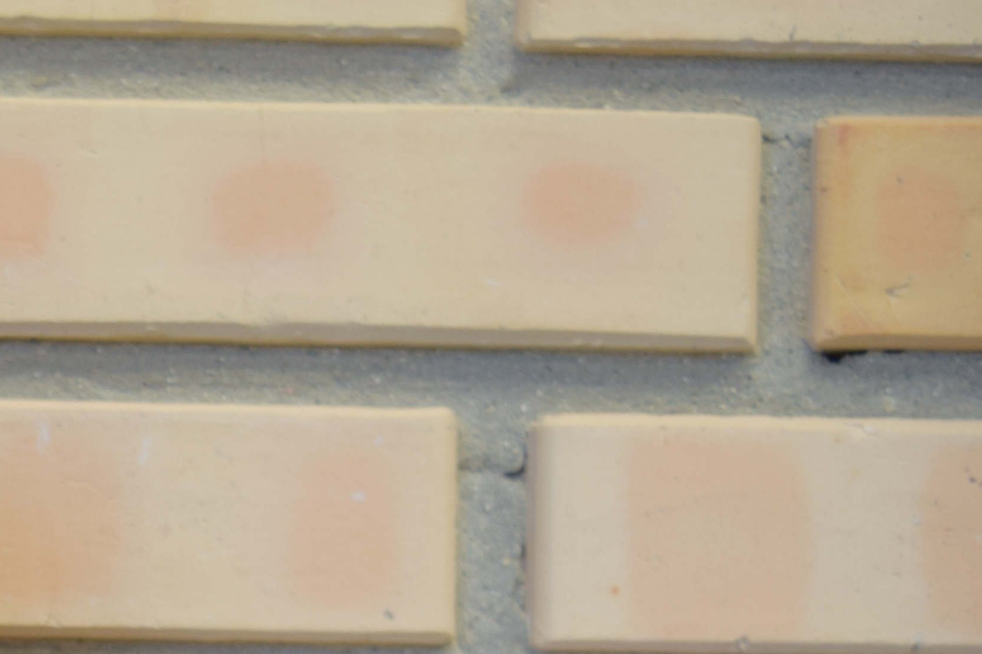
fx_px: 4004
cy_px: 1149
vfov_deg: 9.0
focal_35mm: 147
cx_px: -481
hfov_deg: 13.2
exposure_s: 1/60
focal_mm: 27
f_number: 4
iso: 400
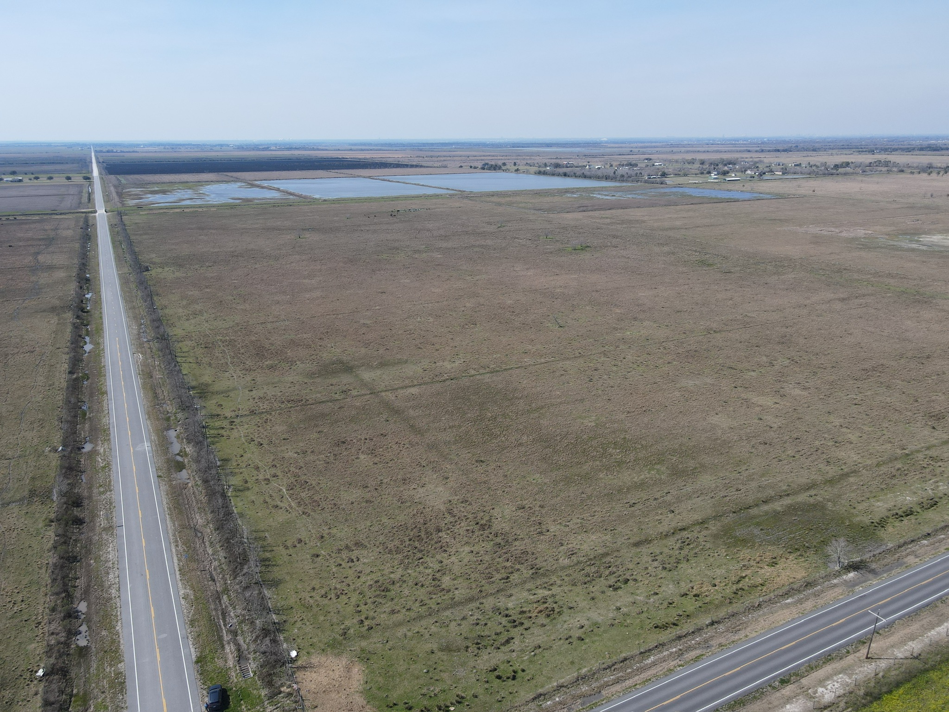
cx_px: 474
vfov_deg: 56.8
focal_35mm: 24
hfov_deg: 71.6
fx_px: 658
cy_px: 356
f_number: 2.8
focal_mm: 4.5
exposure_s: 1/640
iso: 100
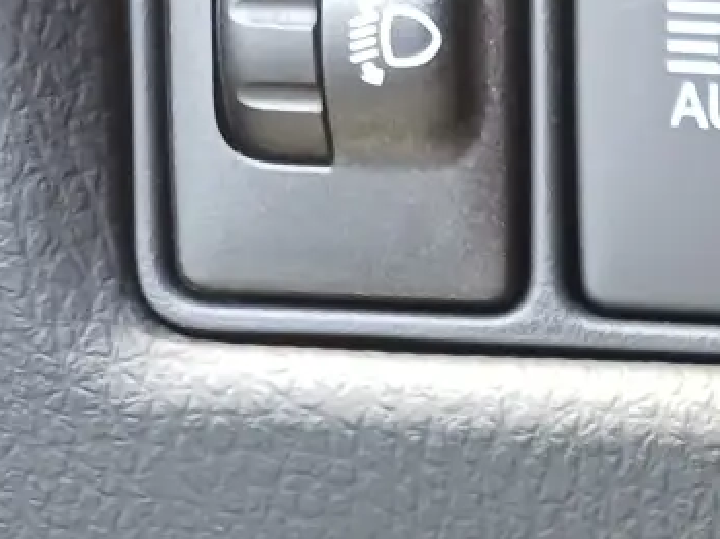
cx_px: 1189
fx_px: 2141
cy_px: 761
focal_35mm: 103
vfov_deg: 13.6
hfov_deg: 16.7
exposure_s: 1/20
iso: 800
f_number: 1.8
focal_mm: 4.65
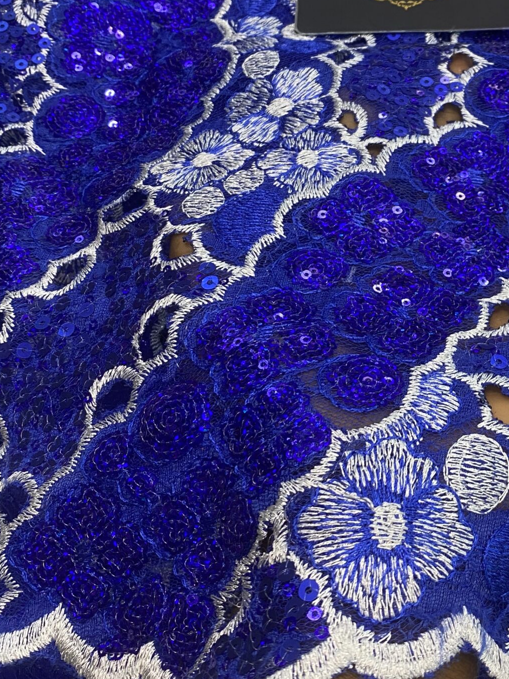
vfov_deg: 38.8
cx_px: 417
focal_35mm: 49
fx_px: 960
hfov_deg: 28.9
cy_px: 280
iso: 64
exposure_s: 1/50
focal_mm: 4.25
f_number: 1.8
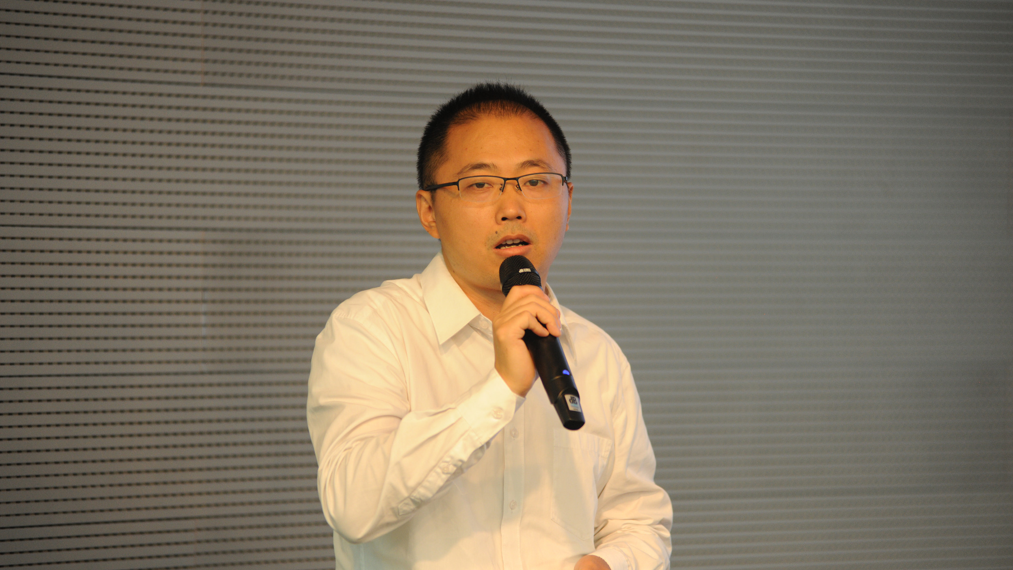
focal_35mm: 210
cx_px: 506
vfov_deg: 5.8
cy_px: 300
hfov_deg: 10.3
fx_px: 5641
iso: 800
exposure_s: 1/60
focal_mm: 200
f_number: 2.8
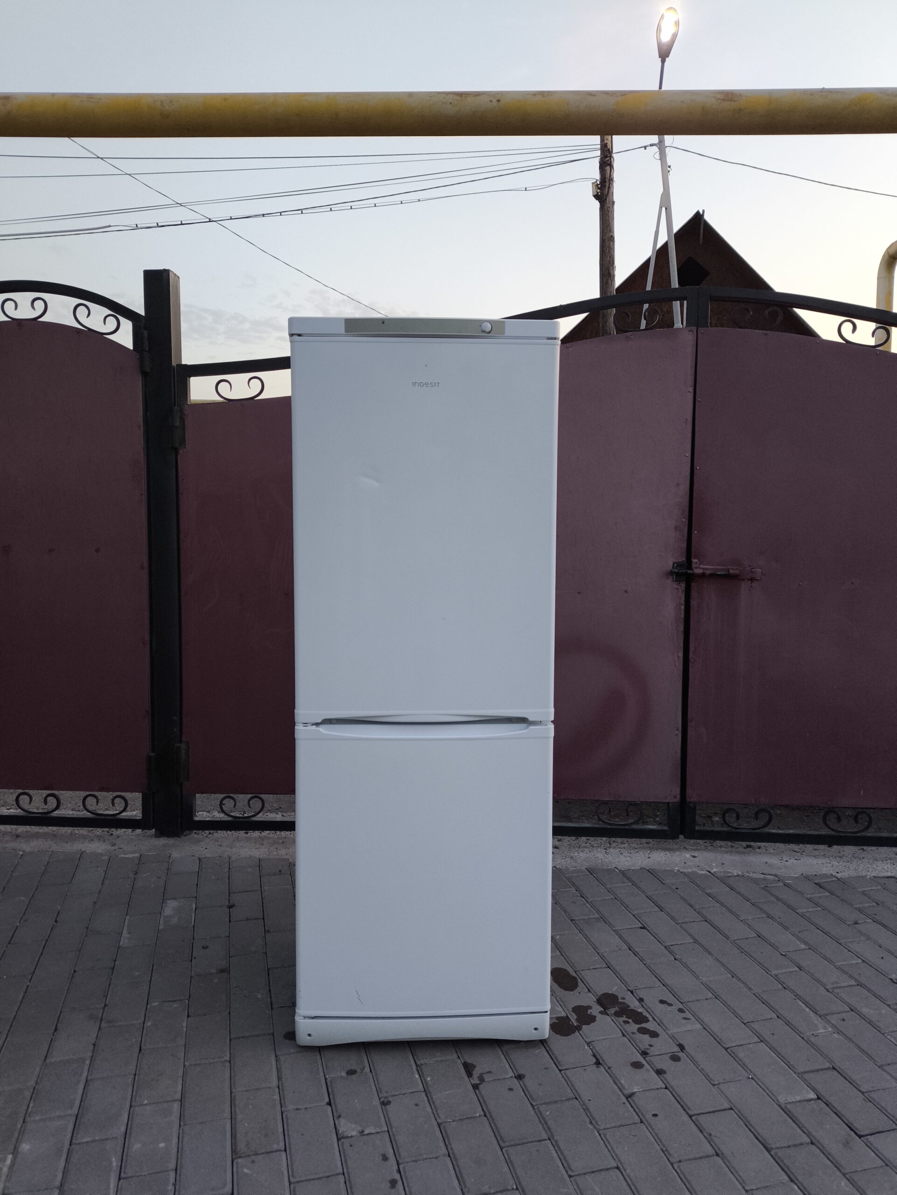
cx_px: 448
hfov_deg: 54.9
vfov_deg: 69.4
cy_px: 598
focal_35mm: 25
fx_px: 863
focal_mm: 4.71
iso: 500
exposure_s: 1/33.3
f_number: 1.7
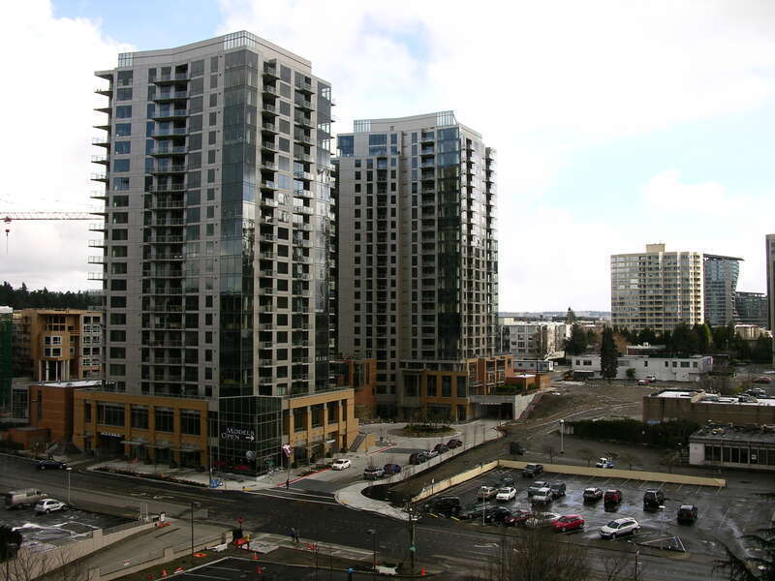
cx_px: 388
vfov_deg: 40.7
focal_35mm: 35
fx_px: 784
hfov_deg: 52.6
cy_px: 290
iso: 50
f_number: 5.6
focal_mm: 8.9
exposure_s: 1/66.9
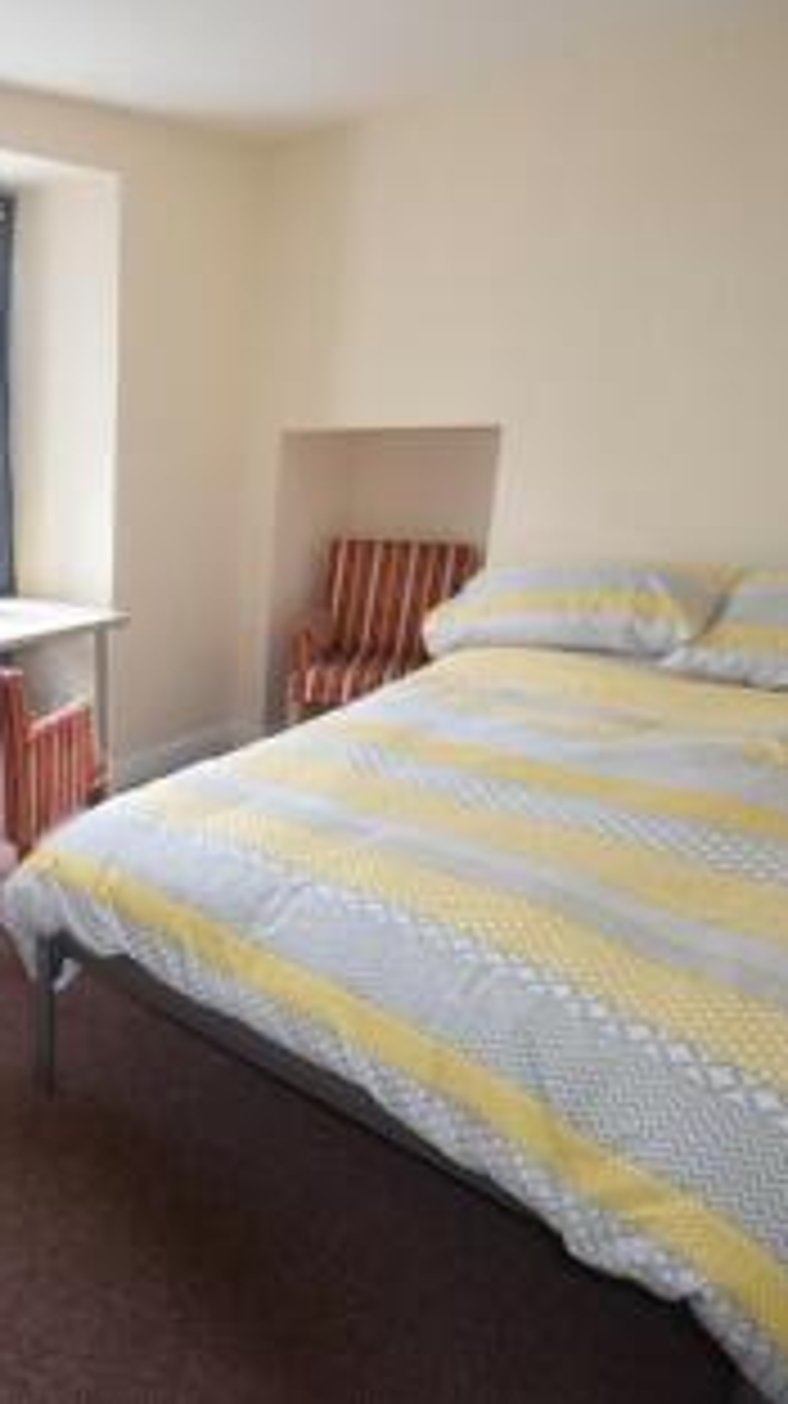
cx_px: 14
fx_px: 893
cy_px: 700
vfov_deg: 76.4
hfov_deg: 41.8
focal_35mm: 24
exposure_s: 1/125
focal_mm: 10
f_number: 5.6
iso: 800
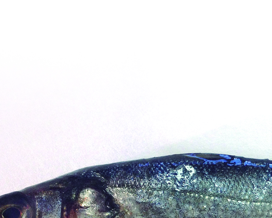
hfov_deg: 19.7
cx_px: 277
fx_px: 757
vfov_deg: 16.1
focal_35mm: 94
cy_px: 202
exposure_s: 1/100
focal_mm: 4.28
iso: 50
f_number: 2.4
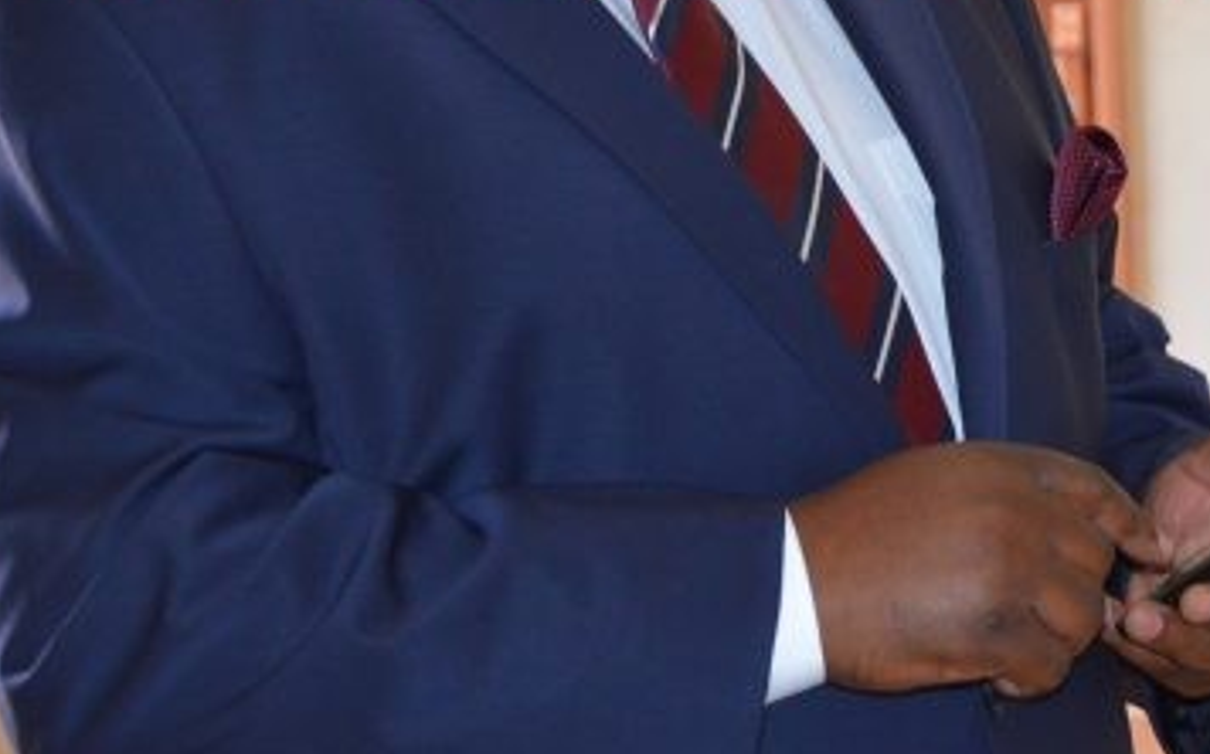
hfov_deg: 15.7
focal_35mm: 132
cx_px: 992
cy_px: -53
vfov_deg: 9.8
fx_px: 4350
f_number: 5
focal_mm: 40
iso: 900
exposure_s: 1/60
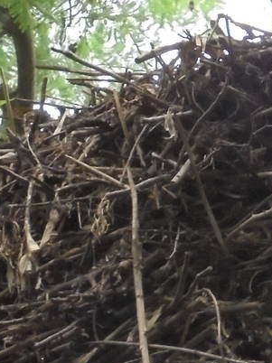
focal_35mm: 223
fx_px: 2339
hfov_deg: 6.7
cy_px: 361
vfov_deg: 8.8
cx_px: 192
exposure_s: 1/30
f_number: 5.2
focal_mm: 10.1
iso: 320
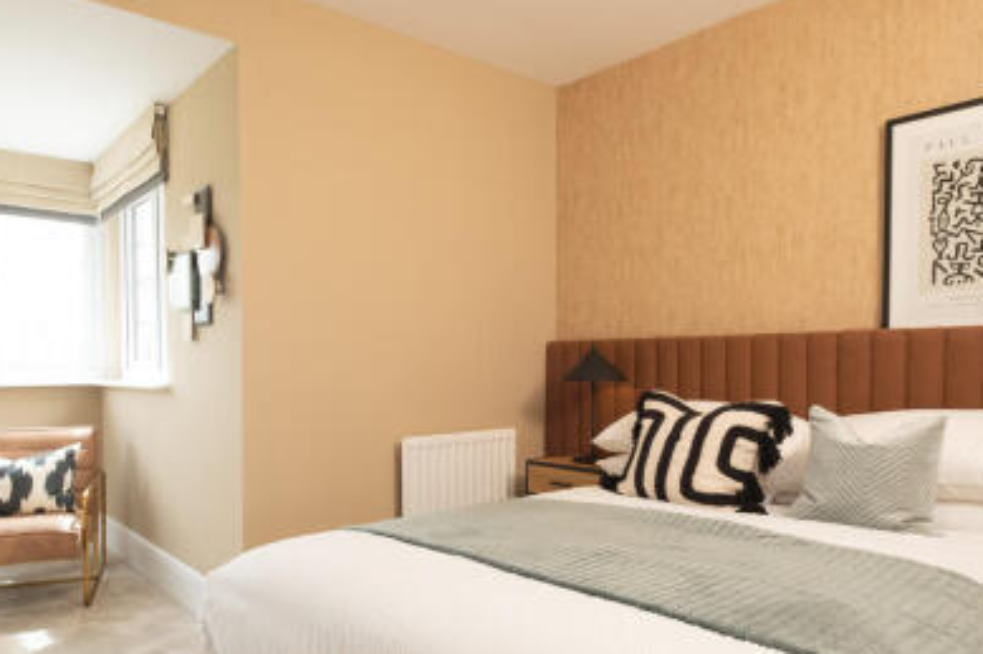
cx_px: 528
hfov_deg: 78.5
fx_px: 600
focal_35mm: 22
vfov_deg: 56.7
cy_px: 398
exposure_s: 1/15
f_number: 8
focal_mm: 12
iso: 160
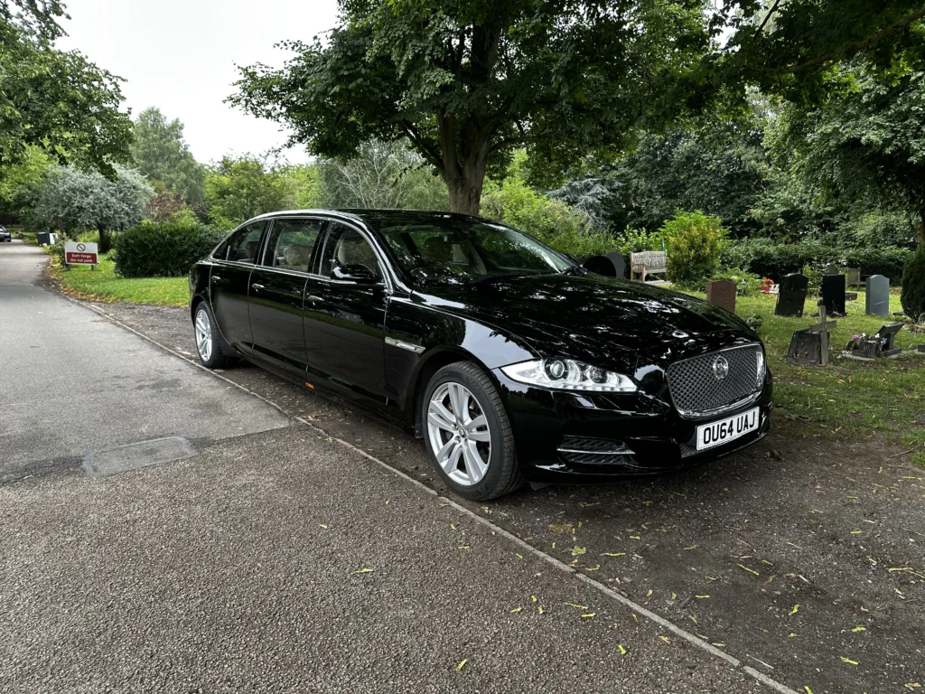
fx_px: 641
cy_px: 347
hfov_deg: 71.6
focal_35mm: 24
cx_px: 462
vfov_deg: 56.8
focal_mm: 6.86
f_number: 1.78
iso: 80
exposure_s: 1/121
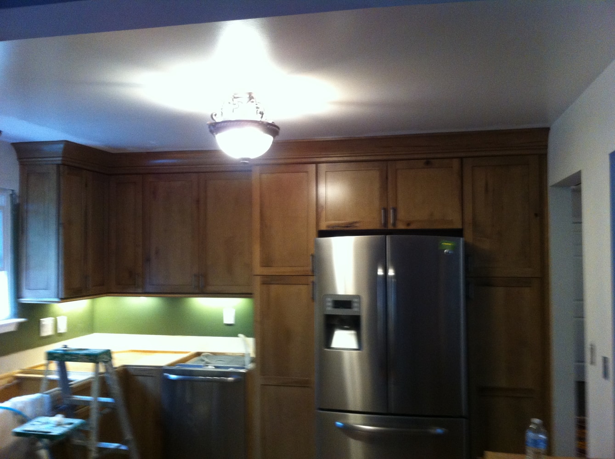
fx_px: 621
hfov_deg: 52.7
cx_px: 308
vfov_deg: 40.6
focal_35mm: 35
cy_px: 230
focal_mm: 3.85
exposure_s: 1/15
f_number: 2.8
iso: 250
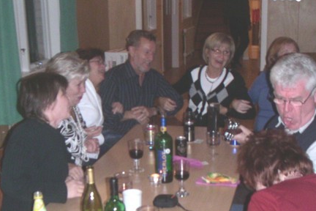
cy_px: 163
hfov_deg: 31.4
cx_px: 170
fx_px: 562
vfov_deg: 21.0
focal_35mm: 64
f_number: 2.8
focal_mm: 6
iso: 160
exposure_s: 1/50
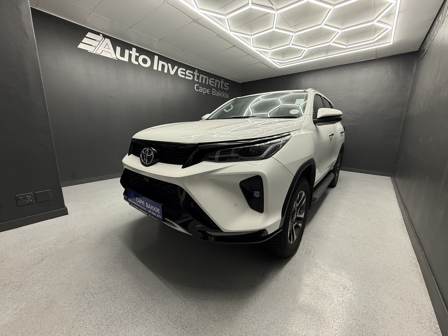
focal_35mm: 14
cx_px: 224
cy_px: 168
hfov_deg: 102.1
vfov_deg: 85.7
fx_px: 181
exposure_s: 1/99
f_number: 2.2
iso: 160
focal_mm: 2.22
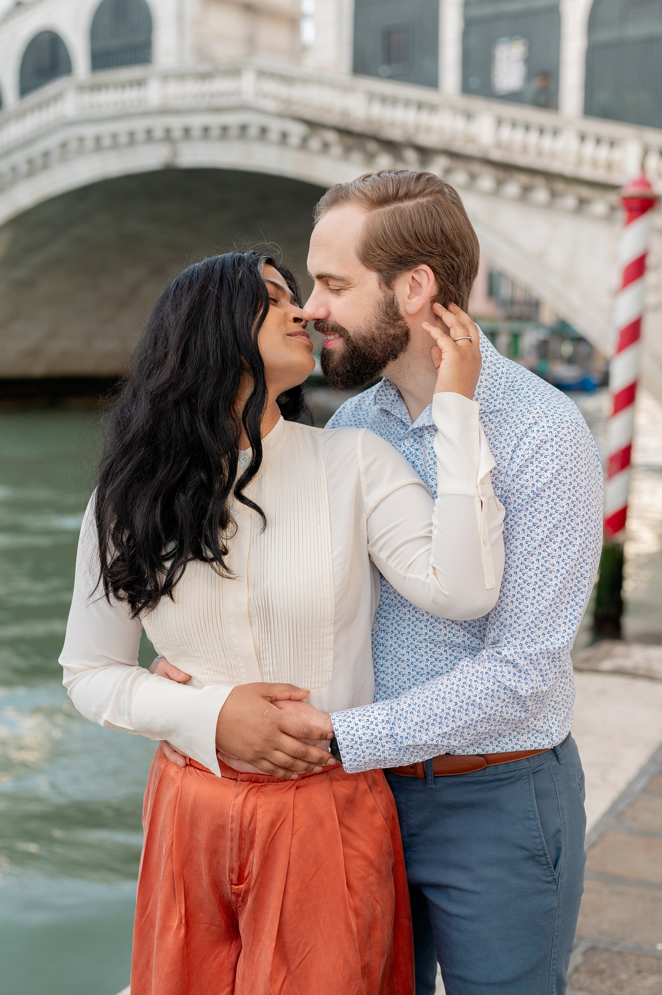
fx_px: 1381
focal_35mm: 50
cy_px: 498
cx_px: 331
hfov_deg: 27.0
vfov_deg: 39.6
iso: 250
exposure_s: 1/400
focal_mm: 50
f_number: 3.5
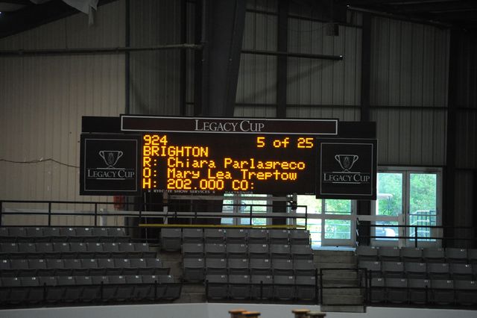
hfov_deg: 10.3
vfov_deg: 6.9
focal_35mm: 200
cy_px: 159
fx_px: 2649
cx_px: 238
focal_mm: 200
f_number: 5
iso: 6400
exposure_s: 1/400
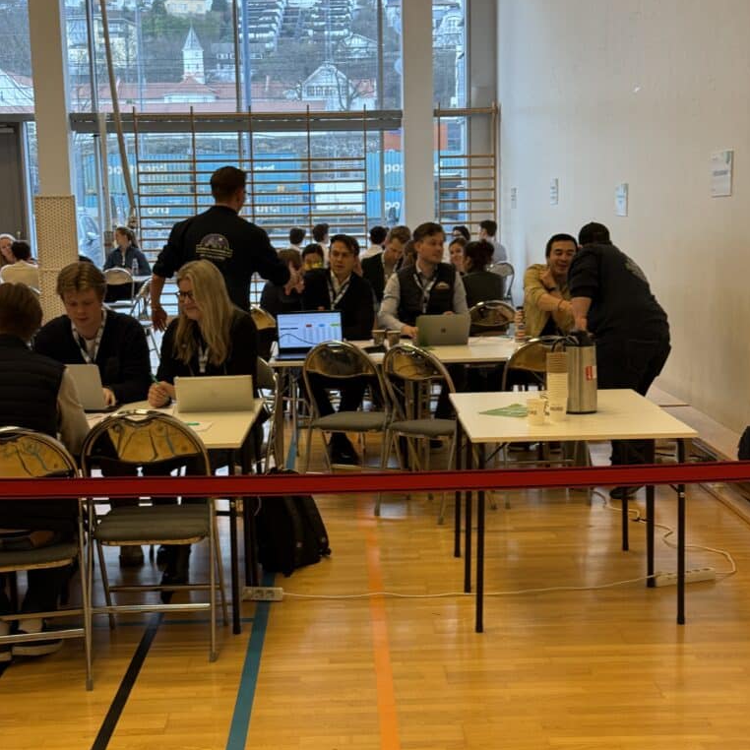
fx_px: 1397
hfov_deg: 30.0
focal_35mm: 57
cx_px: 377
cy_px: 453
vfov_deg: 30.0
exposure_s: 1/100
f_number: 1.78
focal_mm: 6.76
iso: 100
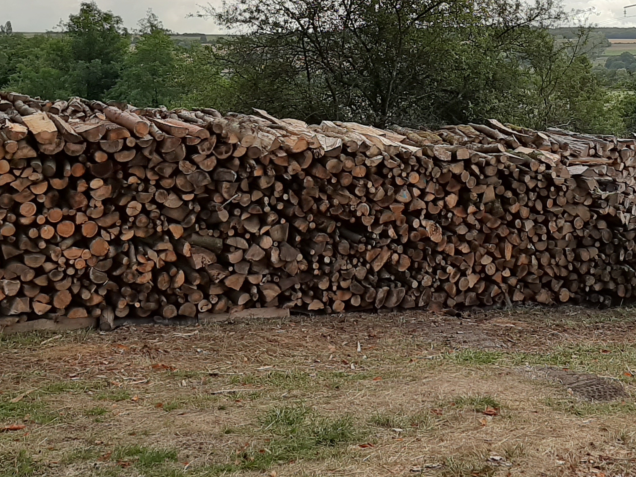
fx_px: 900
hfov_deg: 38.4
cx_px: 430
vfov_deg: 28.8
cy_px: 74
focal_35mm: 49
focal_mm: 3.93
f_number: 1.7
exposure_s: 1/1852
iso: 40
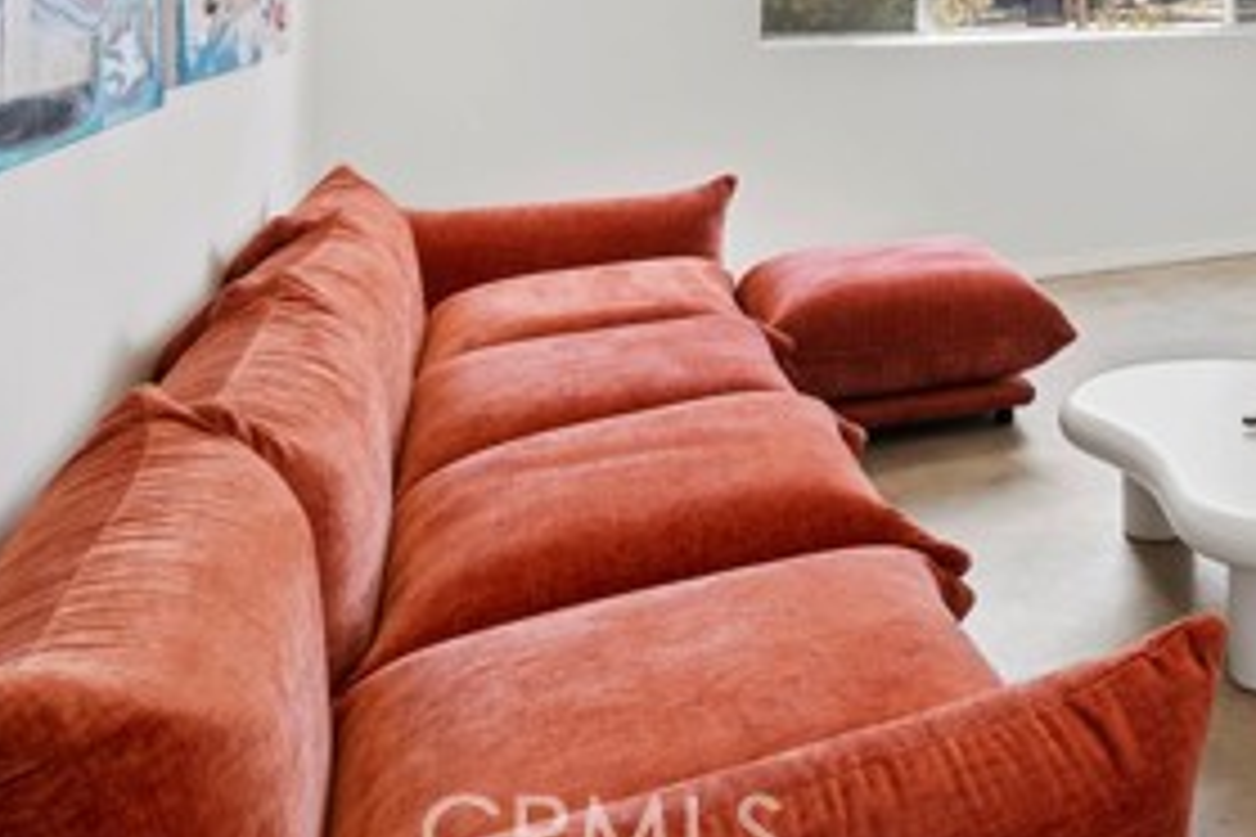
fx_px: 1401
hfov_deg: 40.1
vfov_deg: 30.2
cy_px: -61
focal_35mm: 40
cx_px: 1351
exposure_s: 1/6
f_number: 13
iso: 400
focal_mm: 17.5
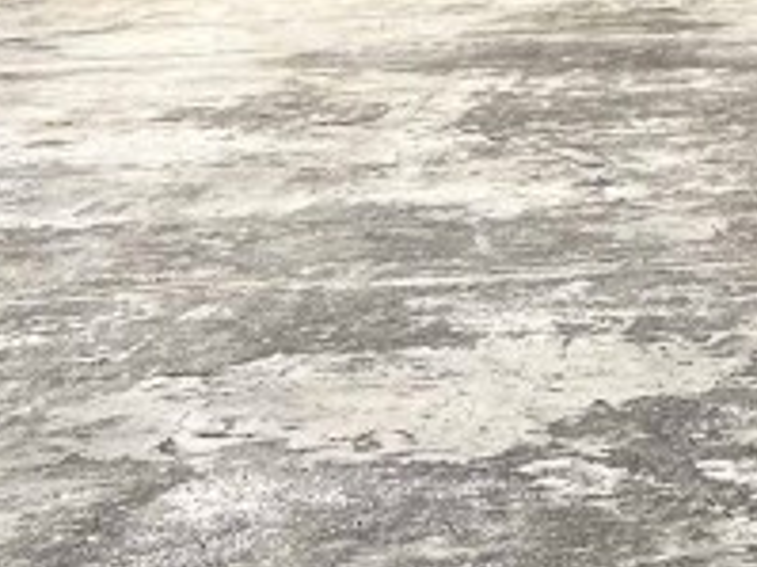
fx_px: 2929
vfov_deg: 10.8
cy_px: -186
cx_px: 1563
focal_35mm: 134
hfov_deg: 12.7
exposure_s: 1/5319
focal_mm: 5.7
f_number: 1.5
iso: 50
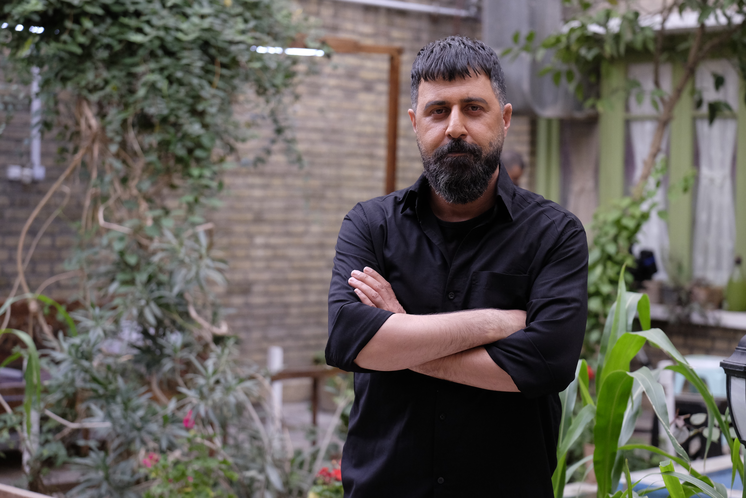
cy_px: 249
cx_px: 373
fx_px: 1554
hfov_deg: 27.0
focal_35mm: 75
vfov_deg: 18.2
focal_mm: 50
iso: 1600
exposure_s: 1/400
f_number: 2.8
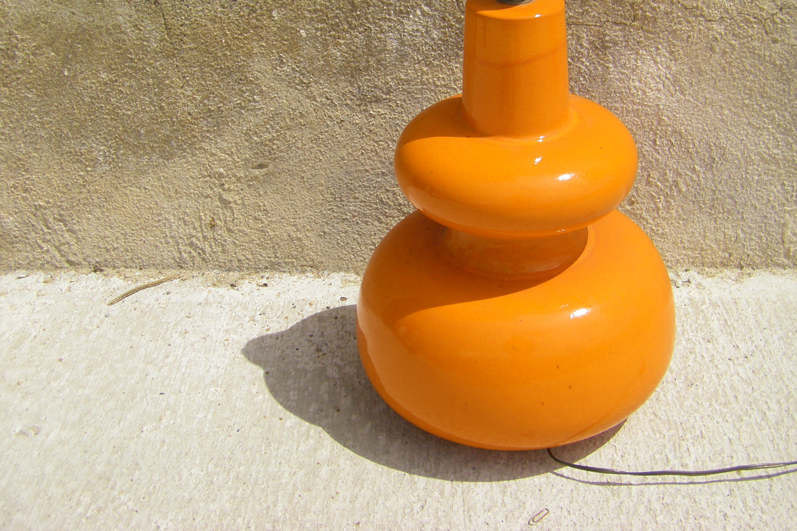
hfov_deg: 39.6
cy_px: 178
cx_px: 435
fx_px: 1107
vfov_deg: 26.8
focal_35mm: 50
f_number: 7
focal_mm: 6.3
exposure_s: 1/320
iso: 64
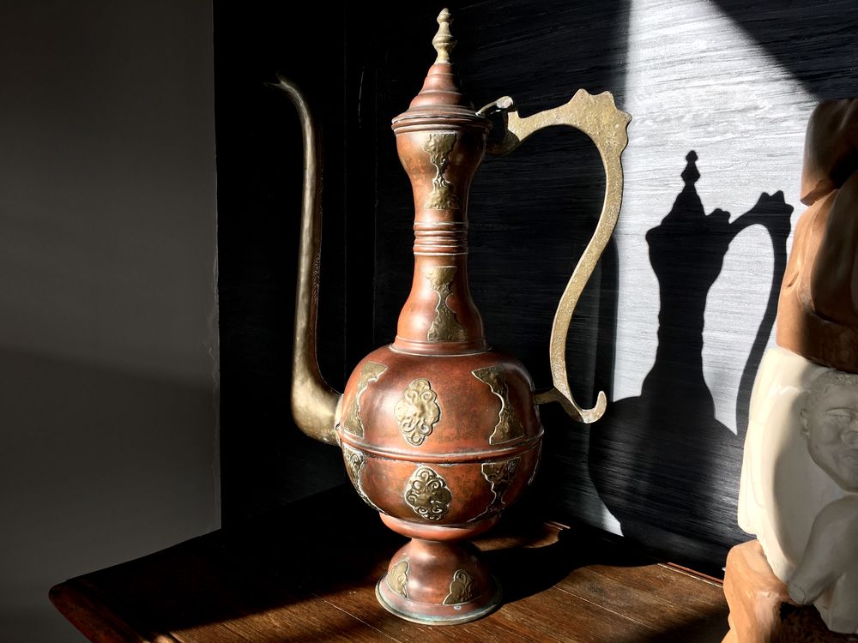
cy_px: 322
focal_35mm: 29
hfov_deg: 61.7
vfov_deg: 48.2
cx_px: 429
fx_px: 719
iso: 25
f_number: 2.2
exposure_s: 1/233
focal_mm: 4.15
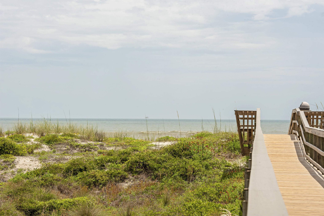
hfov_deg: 16.8
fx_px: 1098
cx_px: 162
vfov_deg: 11.2
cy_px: 108
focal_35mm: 122
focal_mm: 122
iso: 180
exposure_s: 1/200
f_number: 20
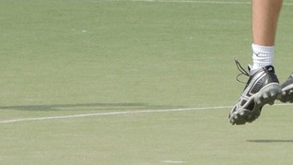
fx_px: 7491
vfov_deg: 1.3
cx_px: 341
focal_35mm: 964
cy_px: -187
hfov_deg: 2.2
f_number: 4.7
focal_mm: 49
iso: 110
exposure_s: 1/500
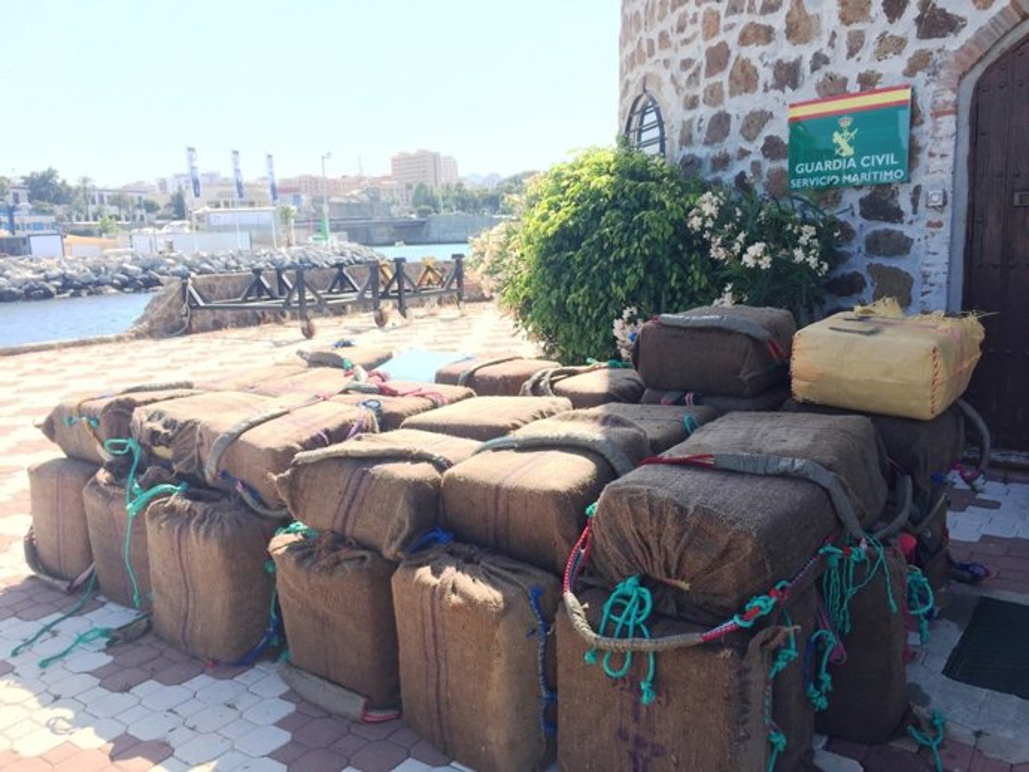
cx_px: 514
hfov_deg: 61.6
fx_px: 862
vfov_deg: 48.3
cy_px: 386
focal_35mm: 29
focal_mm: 4.15
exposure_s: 1/416
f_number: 2.2
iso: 32
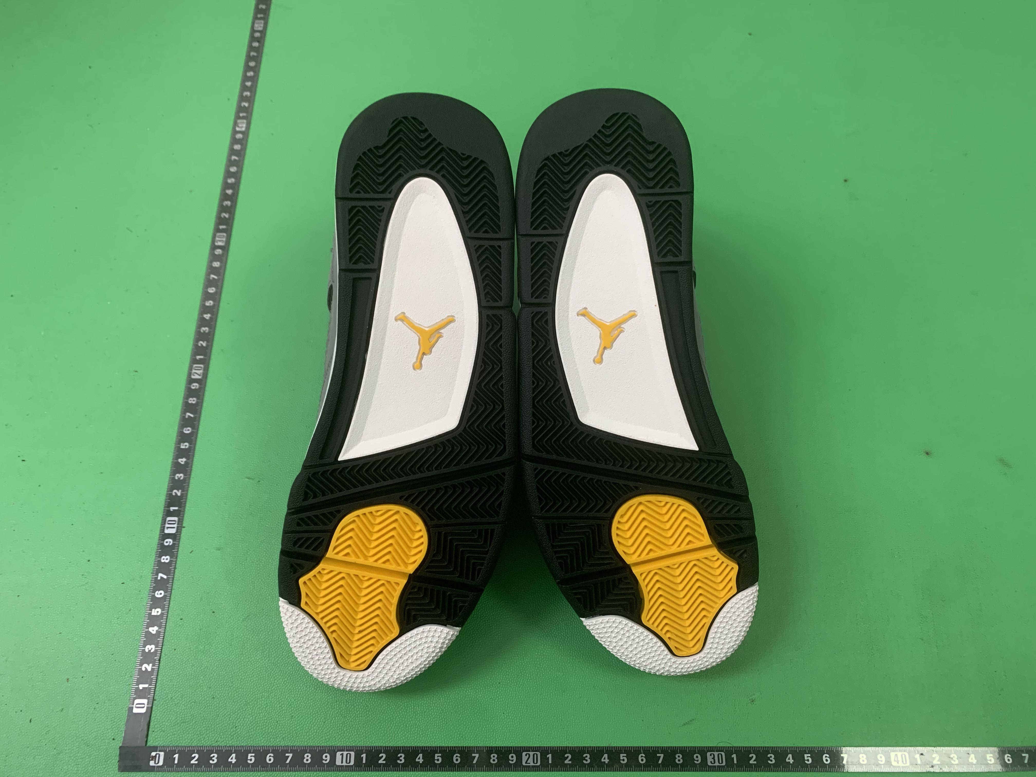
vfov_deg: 53.1
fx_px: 778
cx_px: 518
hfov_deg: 67.3
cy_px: 388
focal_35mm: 26
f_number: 1.8
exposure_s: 1/60
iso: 160
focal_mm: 4.25
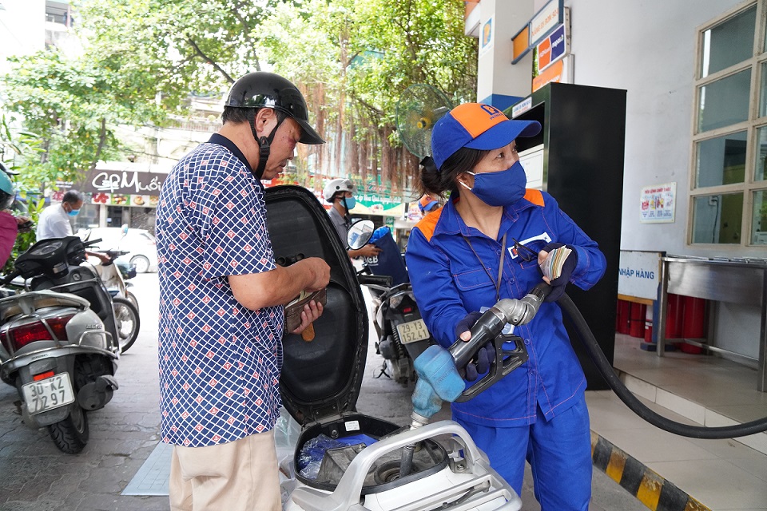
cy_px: 256
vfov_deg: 53.1
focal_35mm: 24
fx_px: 511
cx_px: 384
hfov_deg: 73.7
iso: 1600
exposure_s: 1/125
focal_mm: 16
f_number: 4
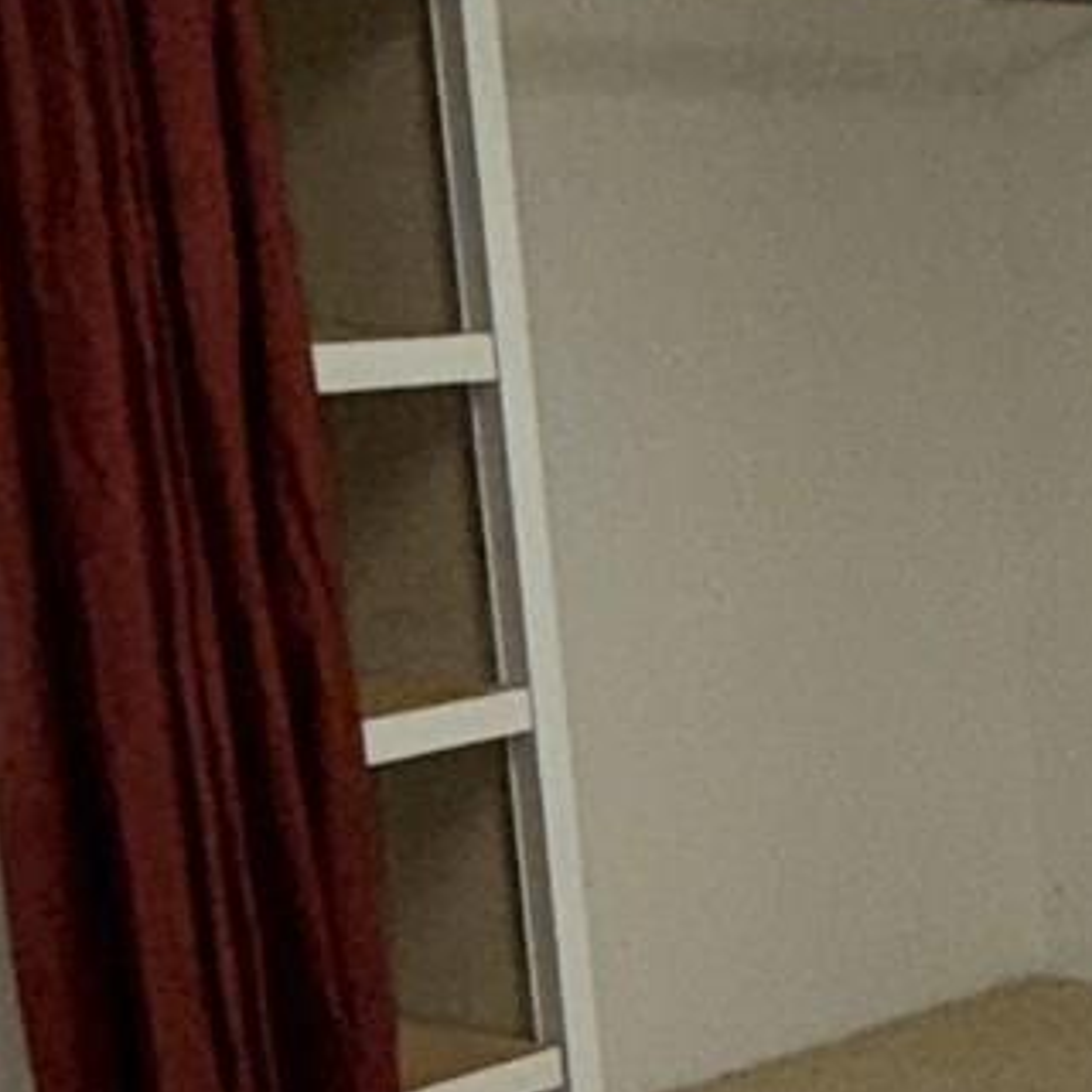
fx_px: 3176
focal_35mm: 89
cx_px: 1686
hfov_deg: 17.4
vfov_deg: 18.7
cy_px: 1215
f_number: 2.2
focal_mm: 2.22
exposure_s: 1/120
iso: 50
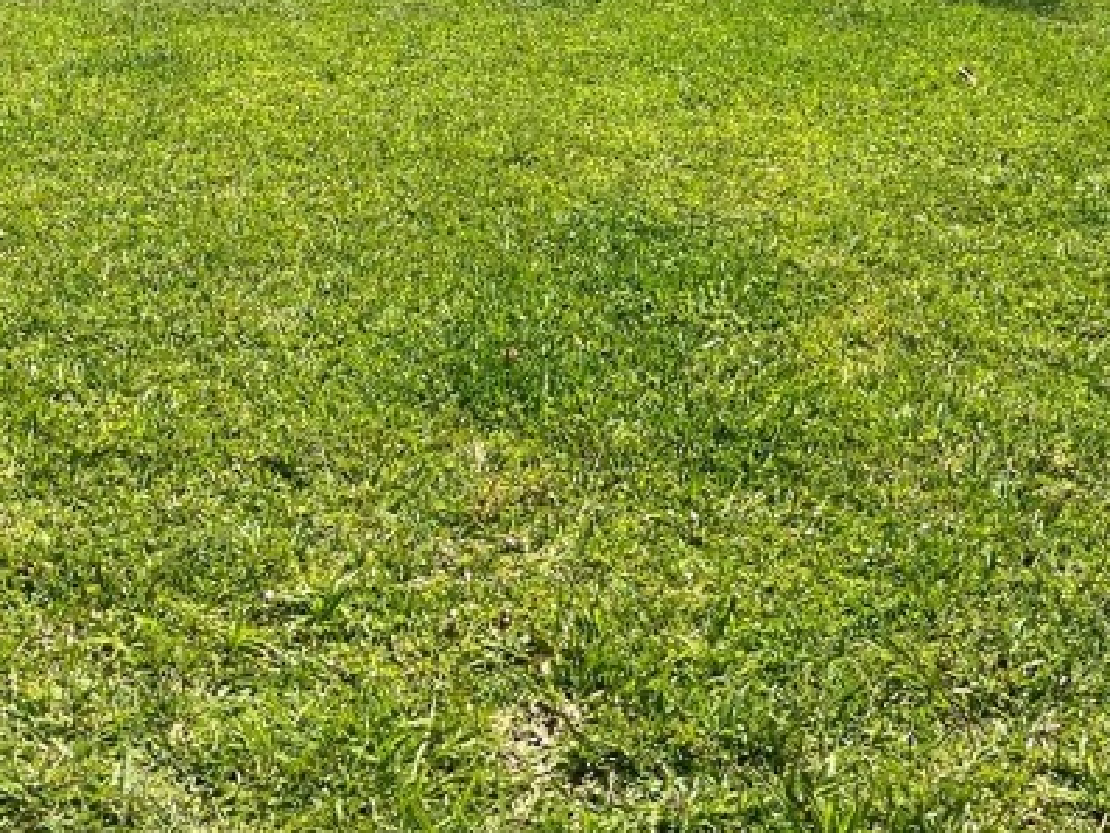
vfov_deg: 20.9
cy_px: -75
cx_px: 473
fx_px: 2149
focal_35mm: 67
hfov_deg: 28.9
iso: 50
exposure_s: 1/2571
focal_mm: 5.1
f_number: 1.6
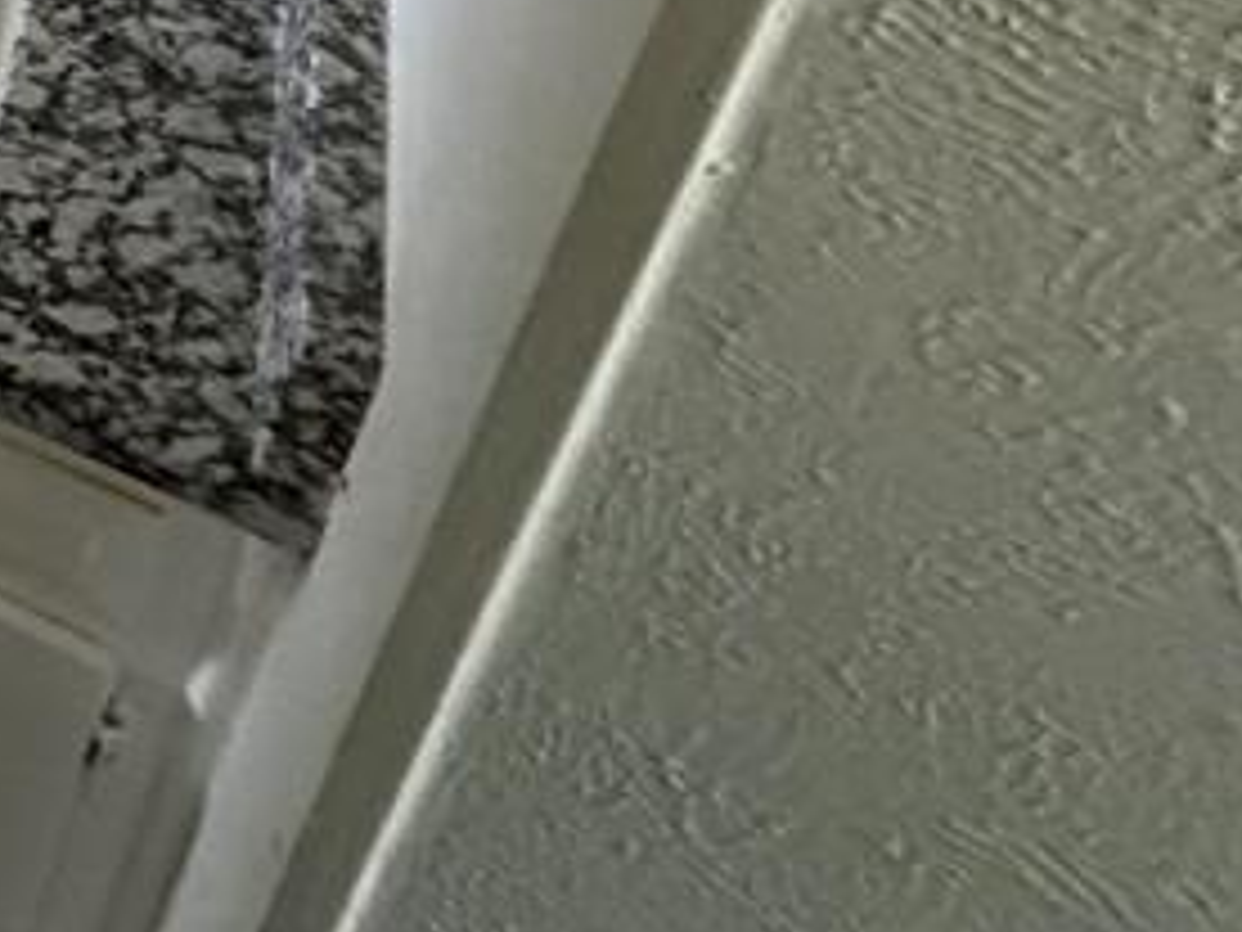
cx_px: -900
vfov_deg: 20.4
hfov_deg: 23.2
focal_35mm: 52
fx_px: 1866
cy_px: -720
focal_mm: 2.22
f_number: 2.2
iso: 1000
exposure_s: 1/60
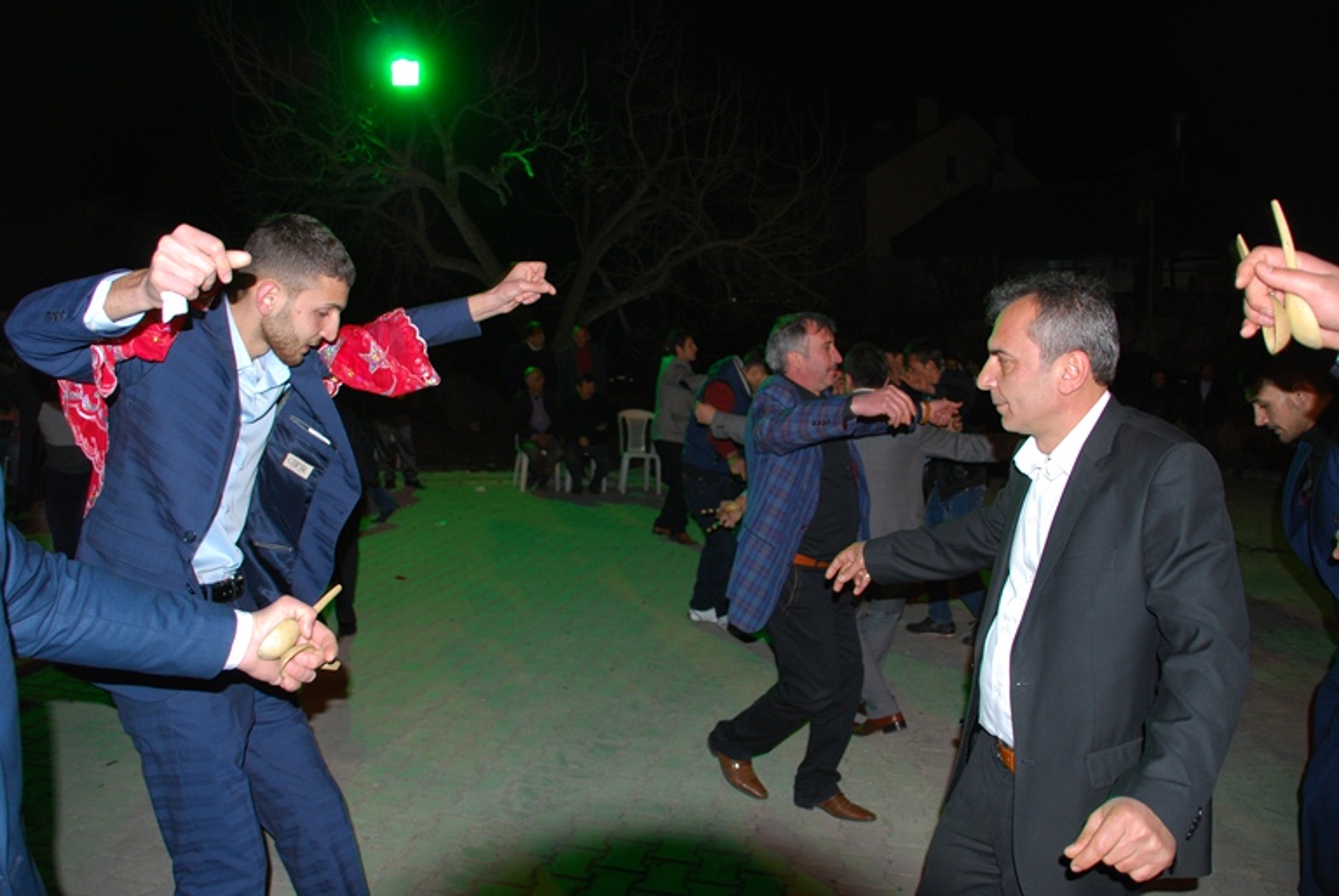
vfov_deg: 48.0
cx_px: 670
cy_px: 448
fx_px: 1005
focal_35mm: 27
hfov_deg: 67.3
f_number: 3.5
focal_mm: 18
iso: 200
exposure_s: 1/60
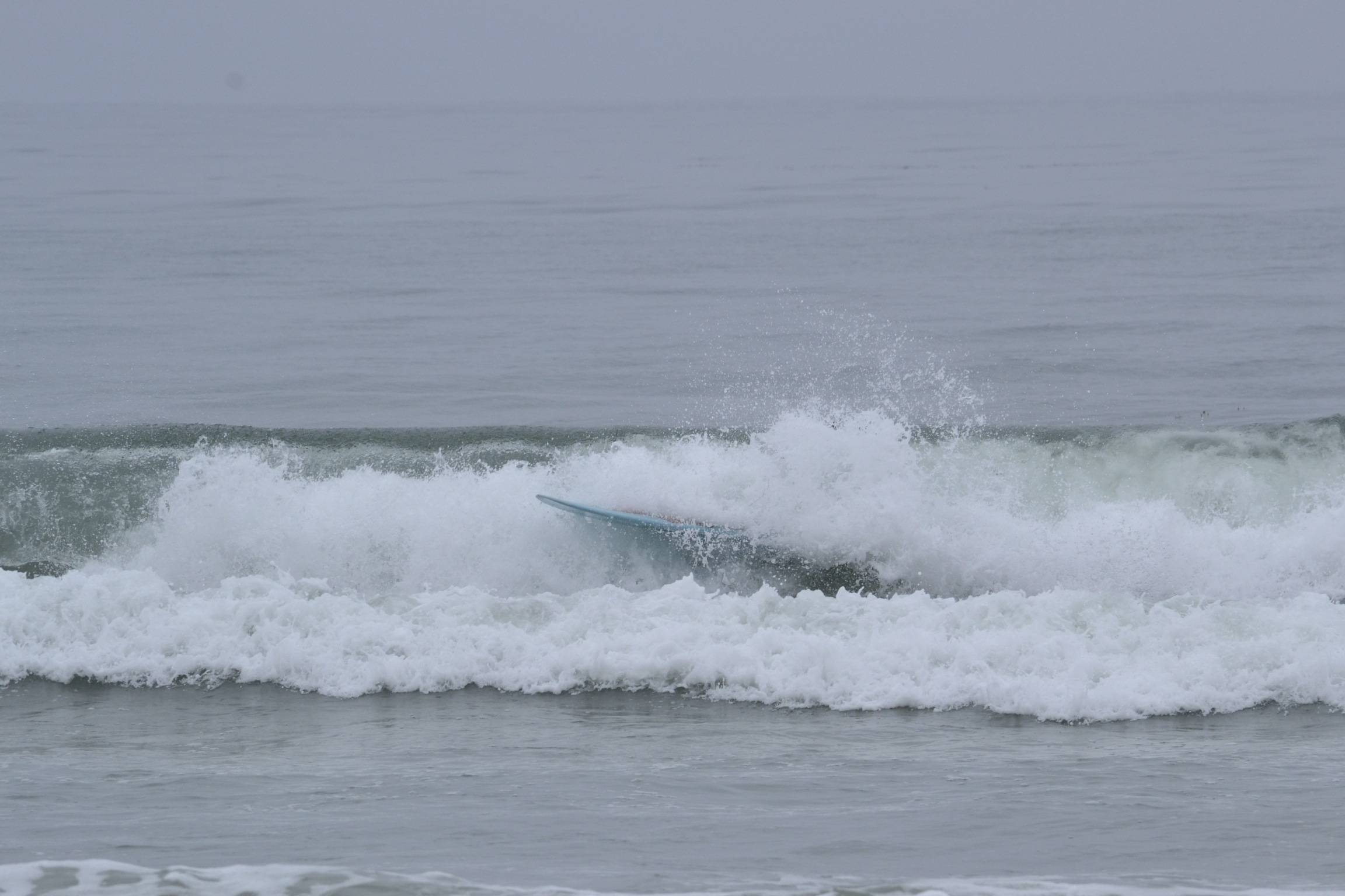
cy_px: 448
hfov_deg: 4.6
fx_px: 16811
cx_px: 672
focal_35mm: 450
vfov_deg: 3.1
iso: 800
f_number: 11
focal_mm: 300
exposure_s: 1/800
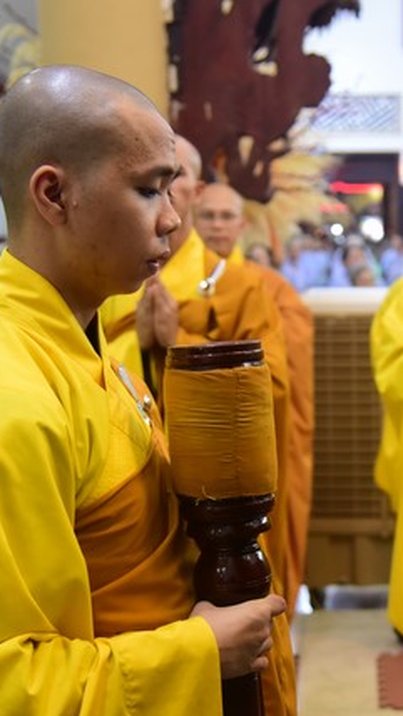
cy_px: 360
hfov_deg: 17.1
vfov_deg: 30.1
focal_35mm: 70
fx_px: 1329
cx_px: 344
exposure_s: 1/50
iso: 2500
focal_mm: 44
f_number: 4
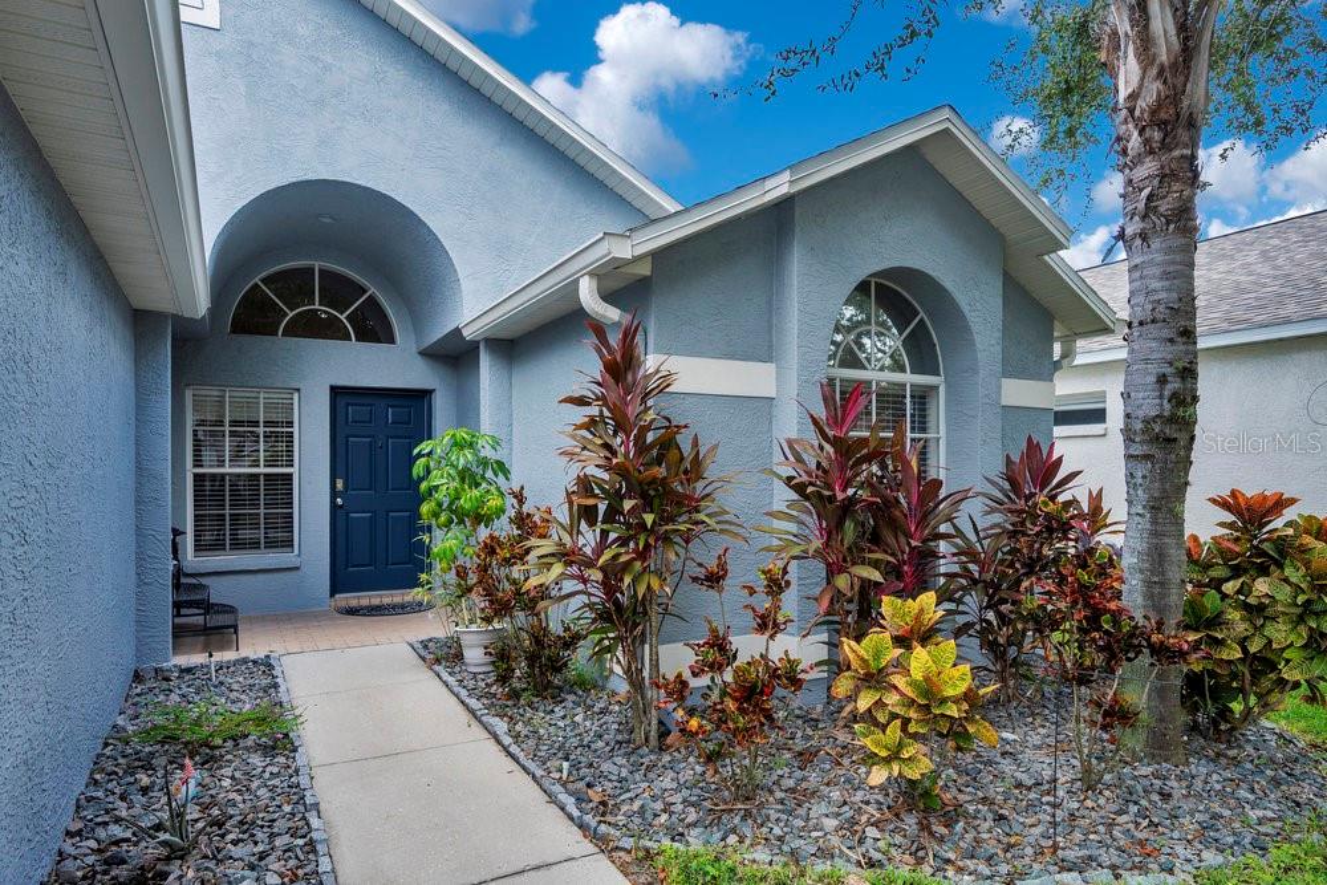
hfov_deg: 82.6
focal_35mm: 20
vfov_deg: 60.7
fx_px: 756
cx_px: 664
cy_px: 442
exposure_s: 1/250
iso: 400
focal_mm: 20.5
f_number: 6.3
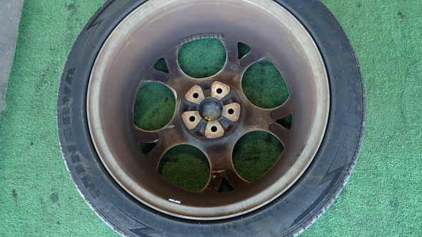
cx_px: 209
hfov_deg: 67.9
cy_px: 110
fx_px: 313
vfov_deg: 41.4
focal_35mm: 28
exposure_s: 1/60
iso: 160
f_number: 2
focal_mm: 4.5
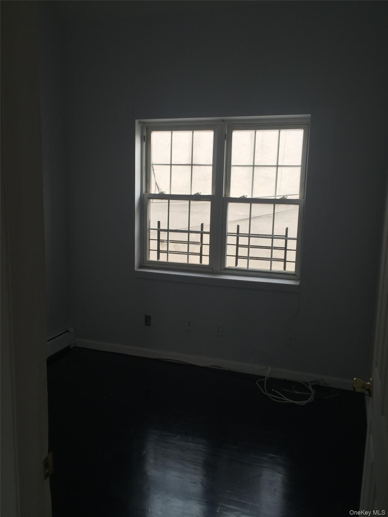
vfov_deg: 61.7
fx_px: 433
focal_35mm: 29
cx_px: 194
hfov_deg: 48.2
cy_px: 258
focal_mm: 4.15
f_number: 2.2
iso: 32
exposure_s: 1/40
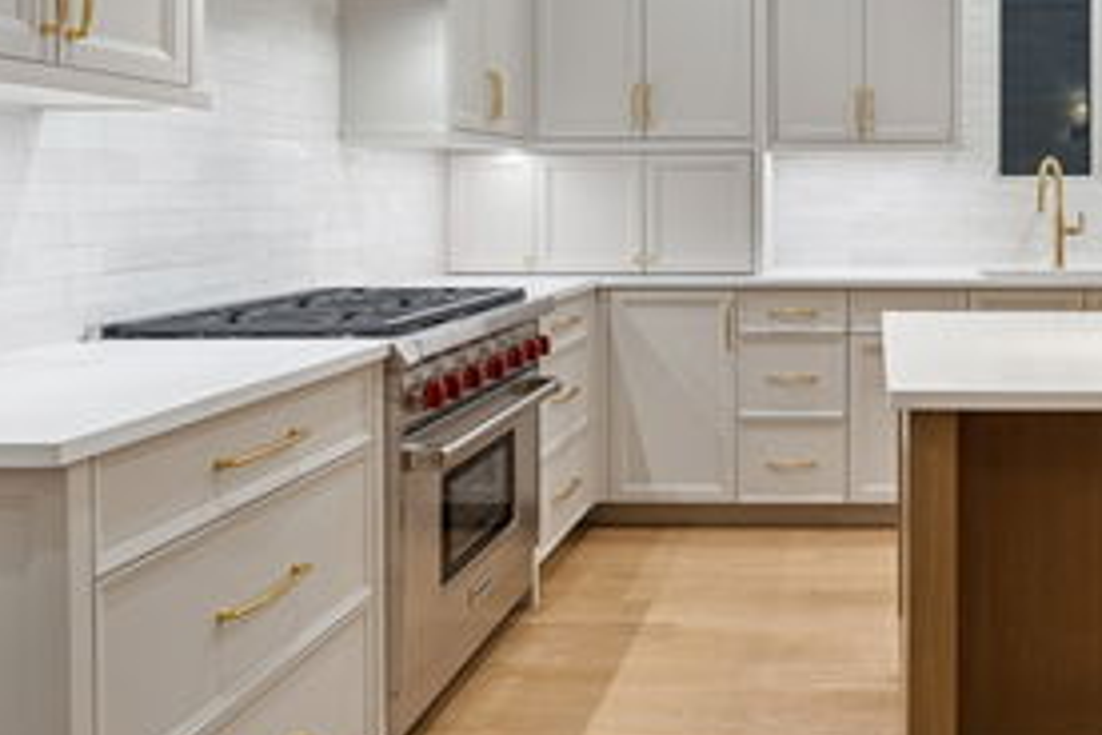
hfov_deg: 53.6
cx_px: 874
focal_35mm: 33
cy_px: 212
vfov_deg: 39.2
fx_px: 1010
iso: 320
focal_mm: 19
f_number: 8
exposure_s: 1/10
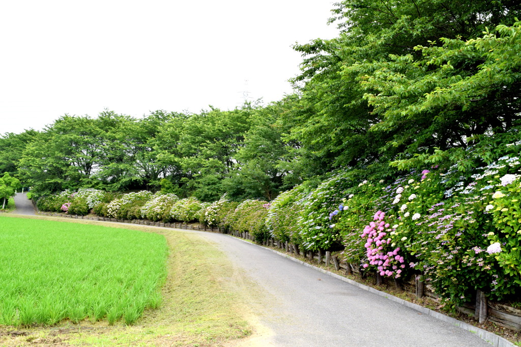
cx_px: 260
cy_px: 174
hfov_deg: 57.2
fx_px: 477
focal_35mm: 33
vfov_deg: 39.9
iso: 400
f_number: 14
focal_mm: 22
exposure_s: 1/200
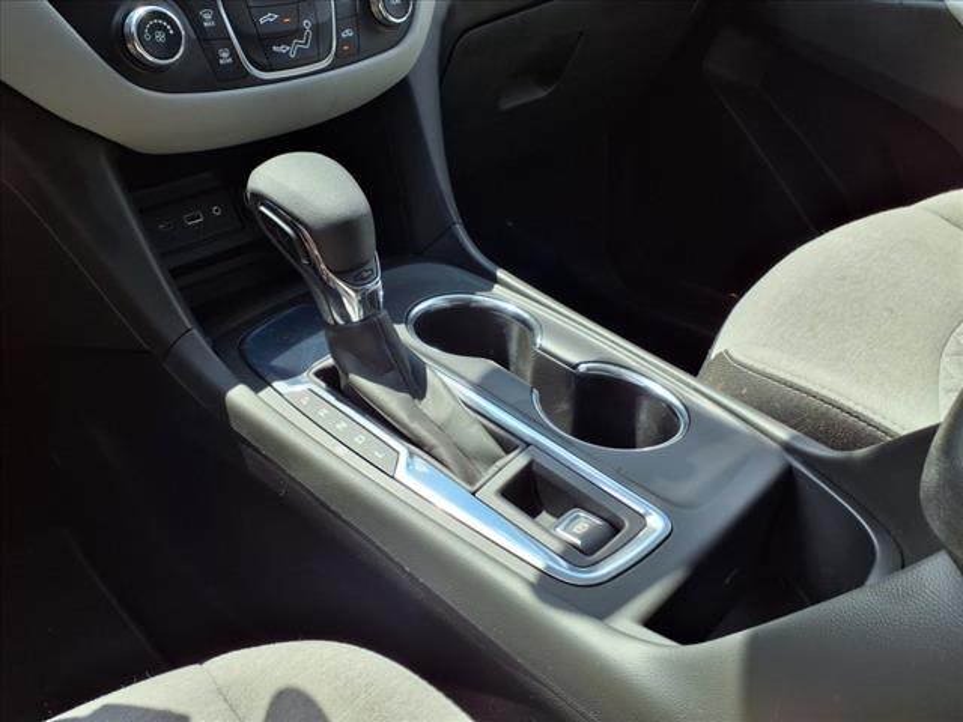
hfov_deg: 65.3
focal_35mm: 27
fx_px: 751
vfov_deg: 51.4
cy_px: 361
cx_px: 482
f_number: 1.9
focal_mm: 3.58
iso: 40
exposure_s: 1/455
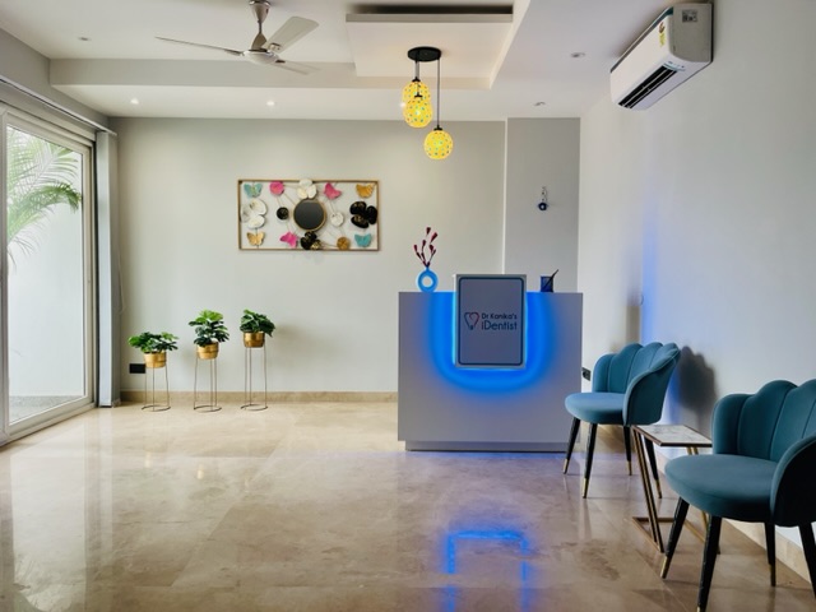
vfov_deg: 53.1
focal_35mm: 26
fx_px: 613
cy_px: 306
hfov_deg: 67.3
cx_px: 408
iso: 80
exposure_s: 1/100
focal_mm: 5.1
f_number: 1.6
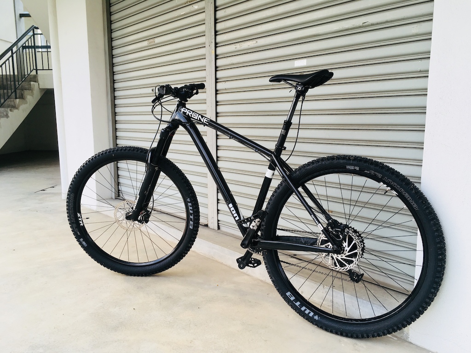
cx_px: 236
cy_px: 176
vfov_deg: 48.2
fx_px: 395
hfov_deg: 61.7
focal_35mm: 29
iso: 25
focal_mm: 4.15
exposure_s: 1/106
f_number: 2.2
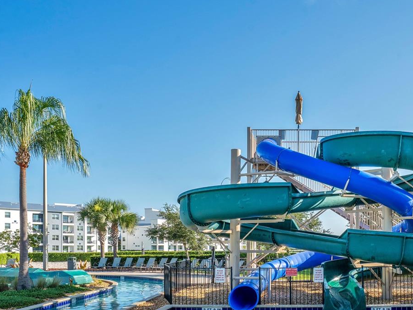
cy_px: 212
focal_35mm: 34
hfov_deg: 52.9
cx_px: 275
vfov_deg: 41.2
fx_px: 406
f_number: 10
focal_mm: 20
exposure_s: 1/160
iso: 100
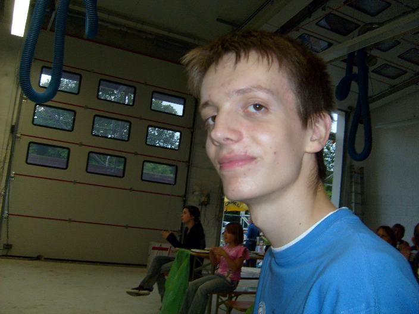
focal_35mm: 35
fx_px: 424
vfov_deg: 40.7
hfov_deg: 52.6
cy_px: 157
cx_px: 210
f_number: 2.8
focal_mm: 5.8
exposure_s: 1/45
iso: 100
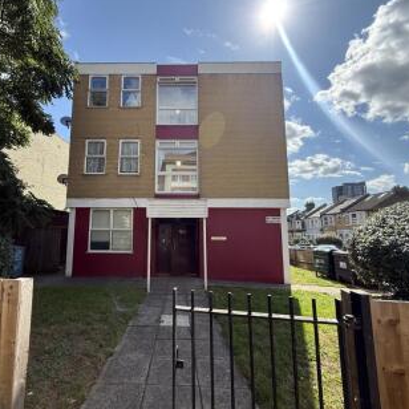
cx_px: 175
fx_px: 227
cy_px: 205
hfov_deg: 83.4
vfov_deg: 84.0
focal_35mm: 17
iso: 64
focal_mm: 2.22
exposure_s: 1/1399
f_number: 2.2
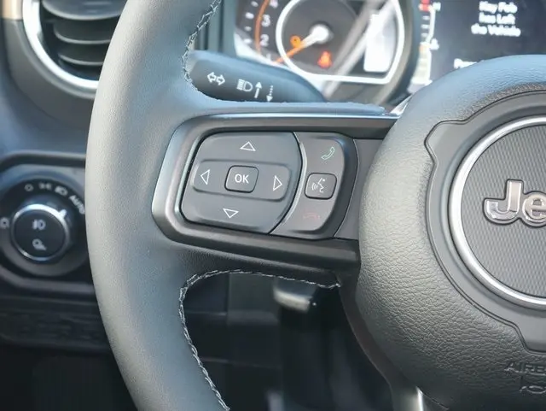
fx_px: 1231
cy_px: 206
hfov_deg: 25.0
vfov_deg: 18.9
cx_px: 273
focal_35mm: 78
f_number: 5.6
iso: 500
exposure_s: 1/15
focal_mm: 39
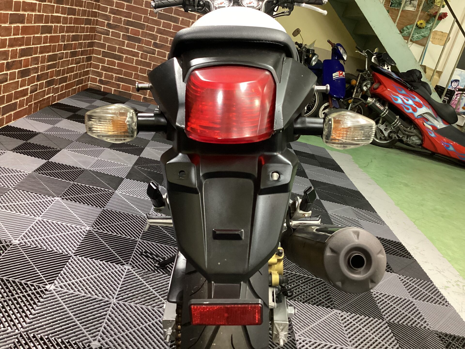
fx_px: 416
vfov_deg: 45.4
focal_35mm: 31
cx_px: 232
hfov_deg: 58.4
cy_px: 174
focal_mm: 3.3
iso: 320
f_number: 2.4
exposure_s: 1/40
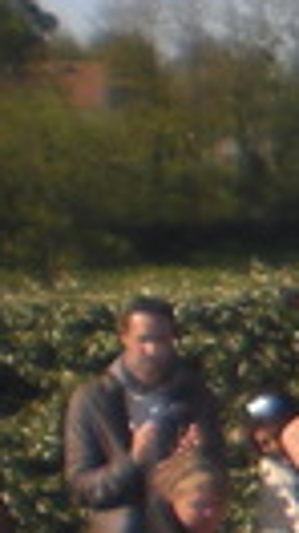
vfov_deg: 7.1
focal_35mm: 302
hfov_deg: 3.4
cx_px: 1887
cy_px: 682
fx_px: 4268
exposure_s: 1/320
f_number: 4.4
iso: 50
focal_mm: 6.3
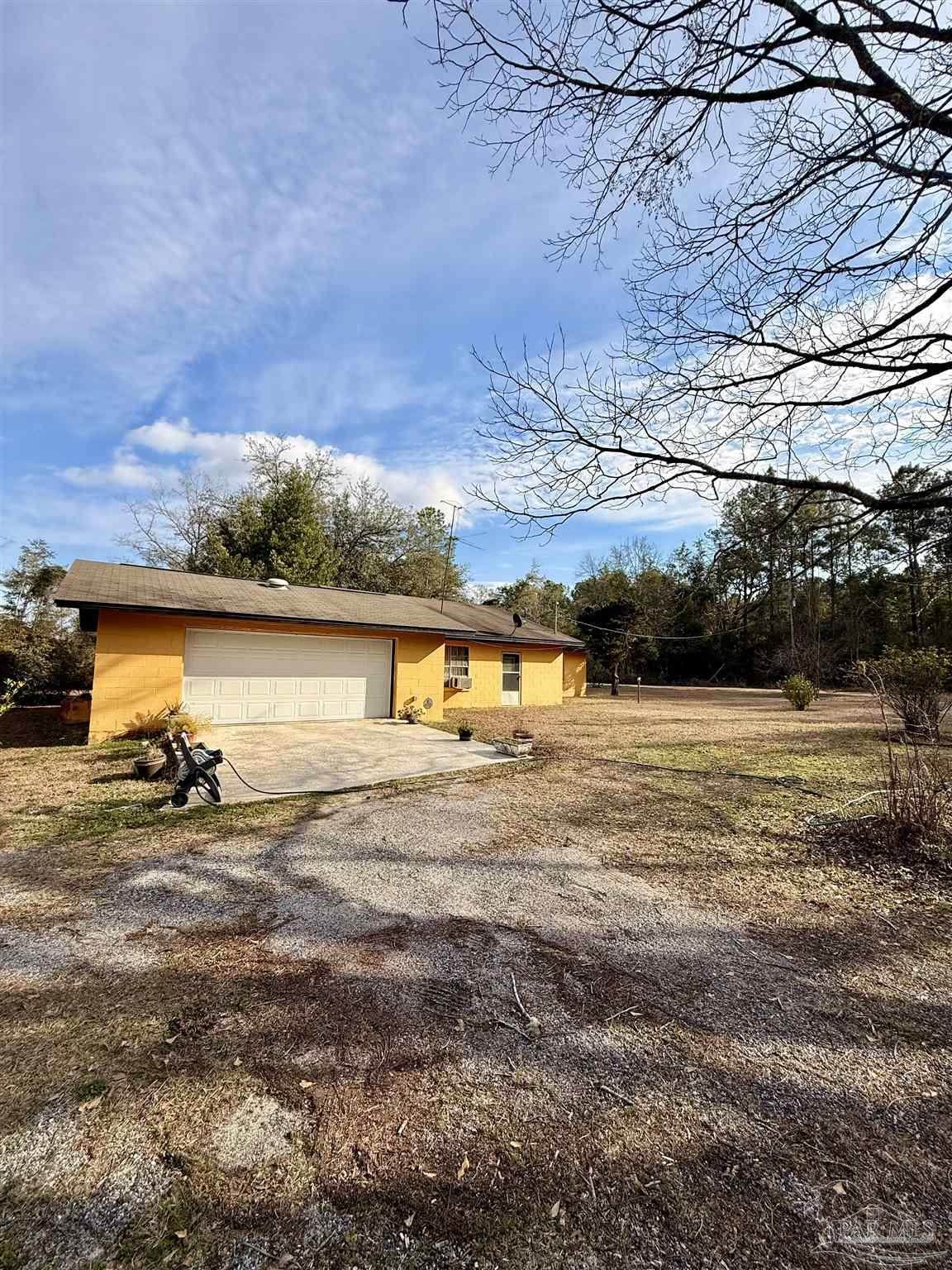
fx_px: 513
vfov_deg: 102.1
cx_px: 476
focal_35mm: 14
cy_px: 635
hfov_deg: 85.7
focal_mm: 2.22
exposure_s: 1/2165
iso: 50
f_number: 2.2
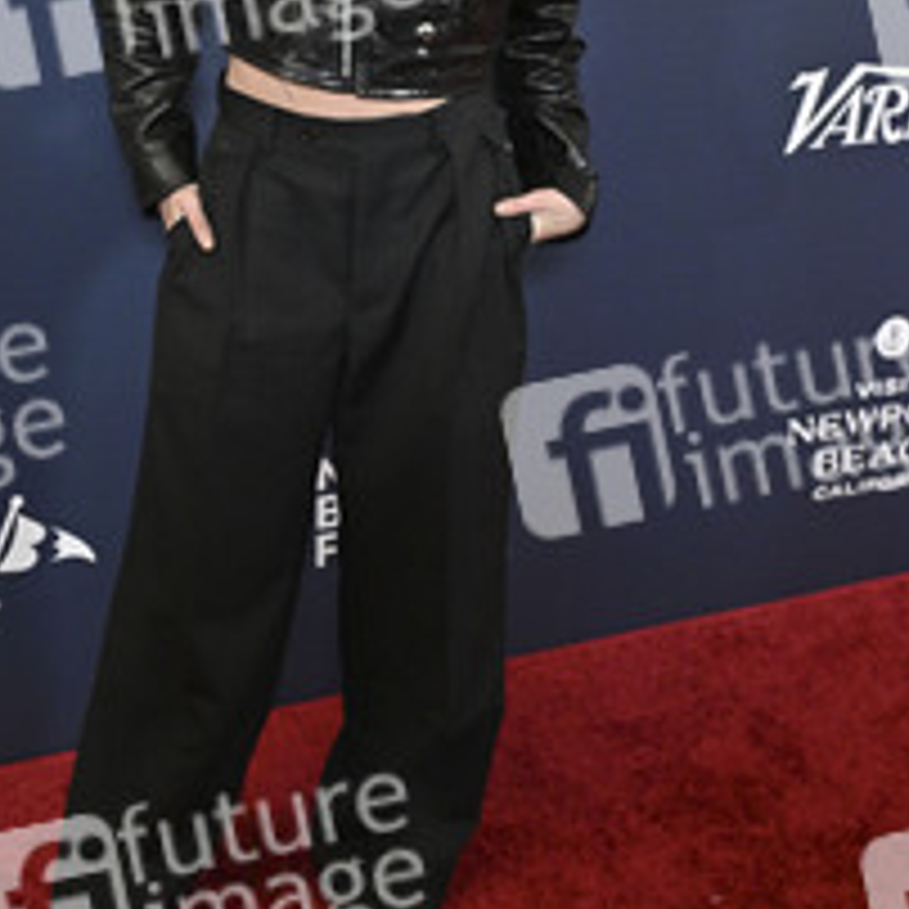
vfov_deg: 24.7
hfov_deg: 24.9
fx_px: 2050
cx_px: 324
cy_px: 207
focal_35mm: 69
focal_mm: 41
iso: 2500
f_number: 5.6
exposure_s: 1/320
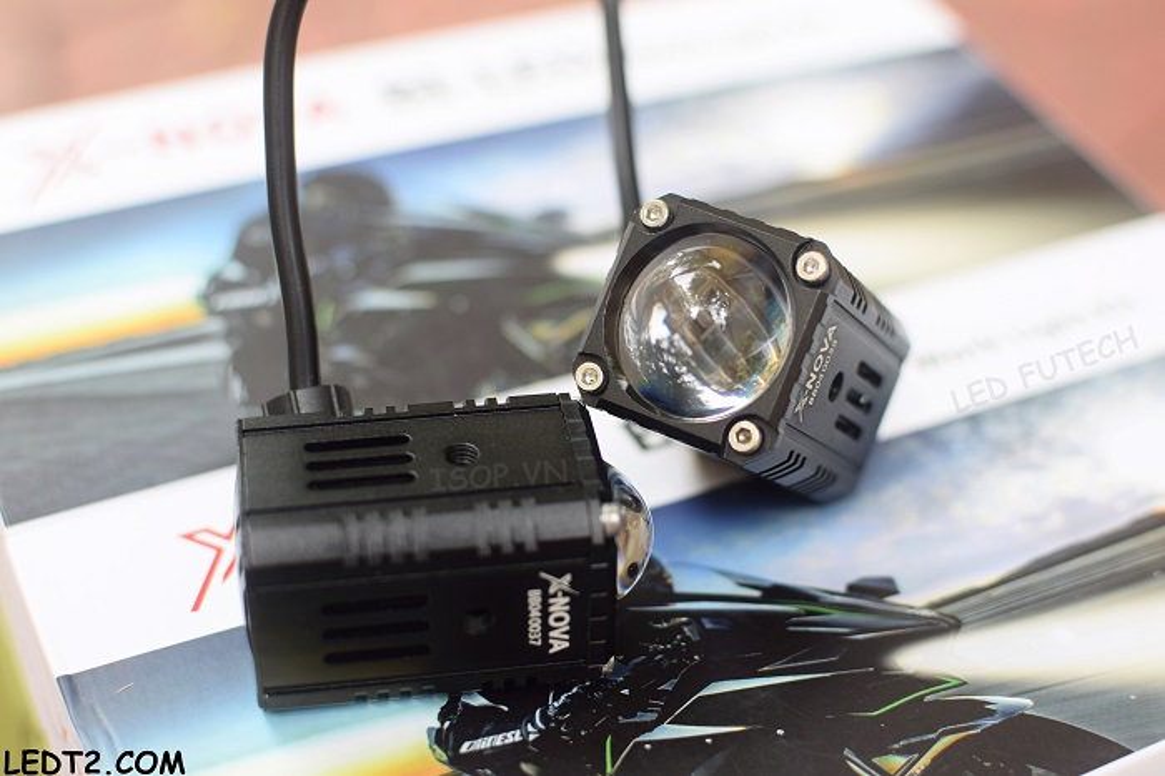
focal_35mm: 52
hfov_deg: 37.9
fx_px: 1698
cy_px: 388
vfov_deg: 25.7
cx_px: 582
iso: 200
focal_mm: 35
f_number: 2.8
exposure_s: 1/125
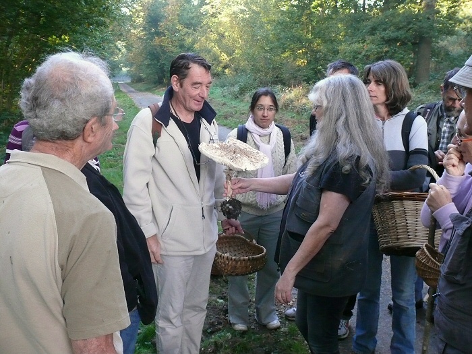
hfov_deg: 52.6
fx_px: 477
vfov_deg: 40.7
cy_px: 177
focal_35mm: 35
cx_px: 236
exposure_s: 1/125
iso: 400
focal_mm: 7.4
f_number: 2.8
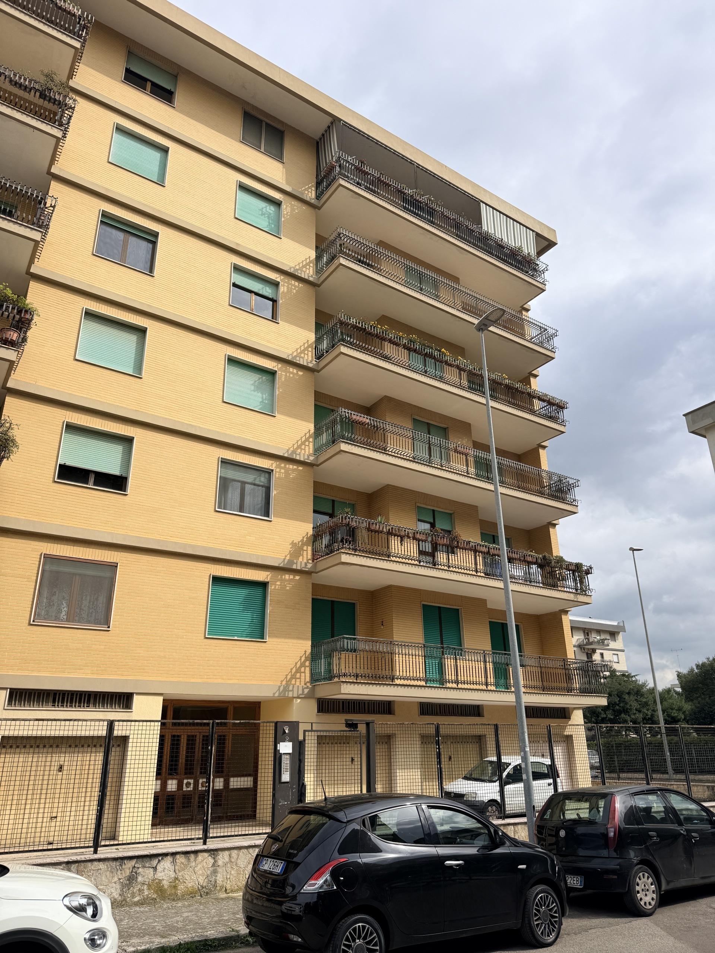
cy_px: 476
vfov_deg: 71.6
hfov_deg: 56.8
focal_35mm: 24
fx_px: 661
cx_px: 358
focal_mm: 6.76
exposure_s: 1/4975
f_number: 1.78
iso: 80
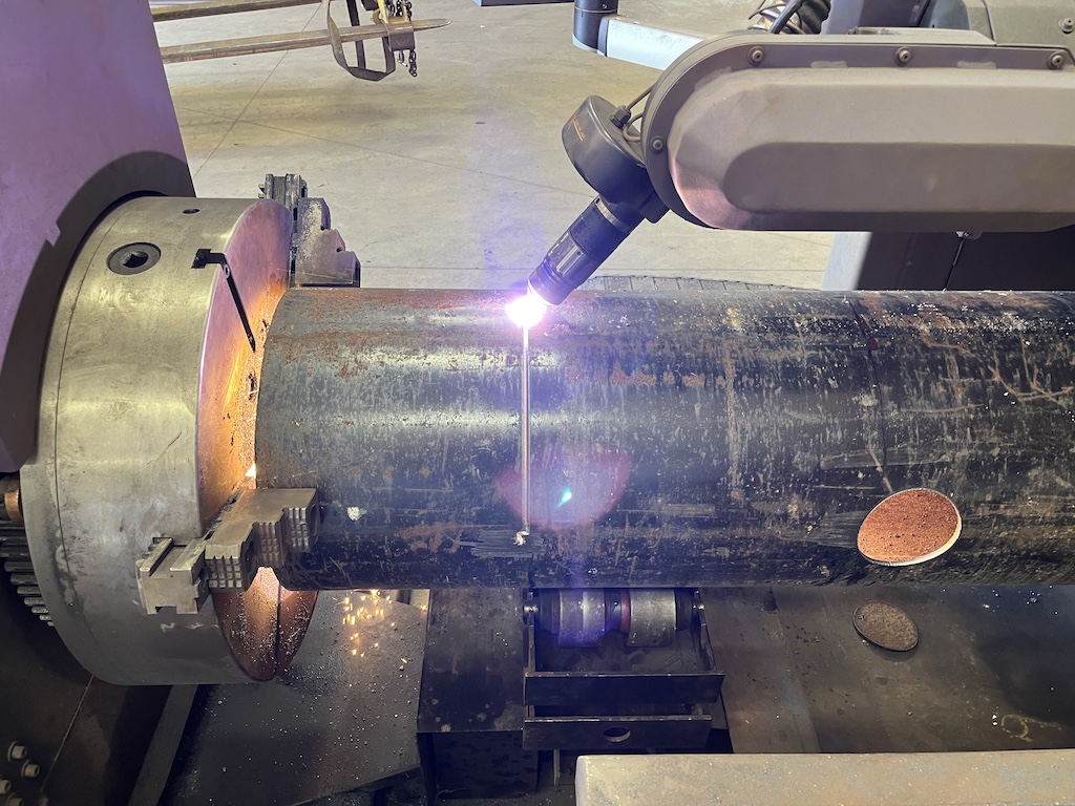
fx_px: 807
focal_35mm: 26
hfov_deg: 67.3
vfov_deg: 53.1
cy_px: 403
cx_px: 538
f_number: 1.6
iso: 125
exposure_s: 1/67
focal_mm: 5.1
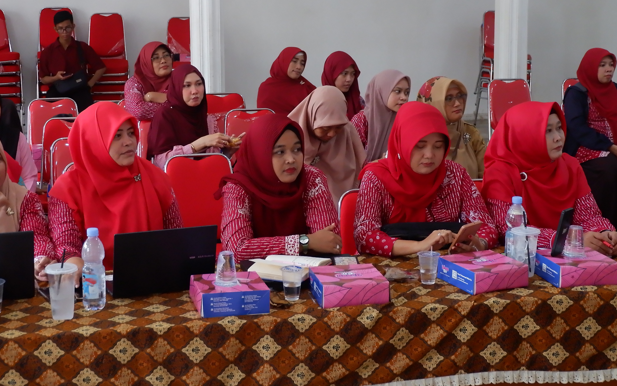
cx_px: 253
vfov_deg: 19.9
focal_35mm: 65
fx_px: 1093
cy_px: 111
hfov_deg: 31.5
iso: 2000
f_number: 4.7
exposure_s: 1/60
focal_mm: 29.5
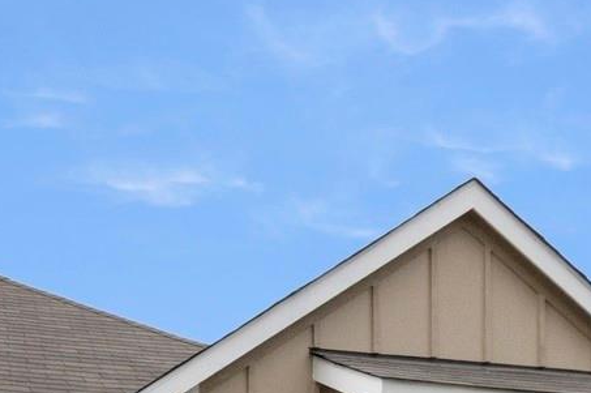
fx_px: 2115
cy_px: 605
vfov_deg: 10.2
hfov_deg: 15.6
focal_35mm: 129
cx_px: 7
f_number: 8
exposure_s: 1/1600
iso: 400
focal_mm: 24
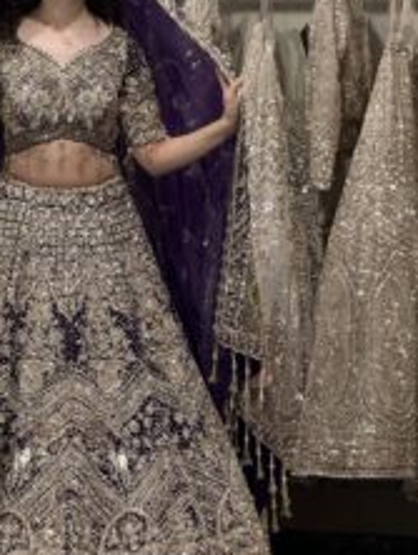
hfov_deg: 6.9
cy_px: 282
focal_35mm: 216
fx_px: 3471
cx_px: 50
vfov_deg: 9.2
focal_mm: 15.66
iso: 200
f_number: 2.8
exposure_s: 1/100
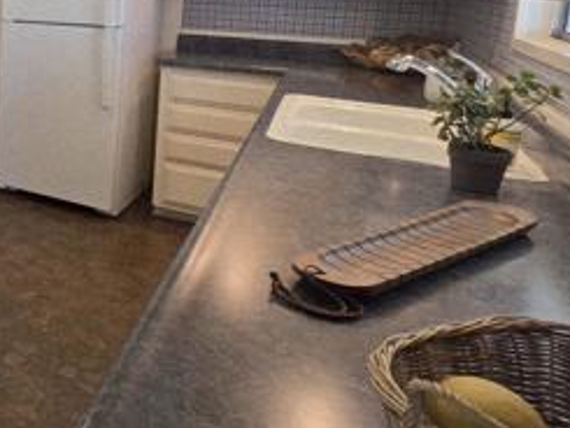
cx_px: -121
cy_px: 58
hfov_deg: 38.8
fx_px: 560
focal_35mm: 34
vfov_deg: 39.4
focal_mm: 2.2
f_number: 2.2
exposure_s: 1/60.2
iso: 160
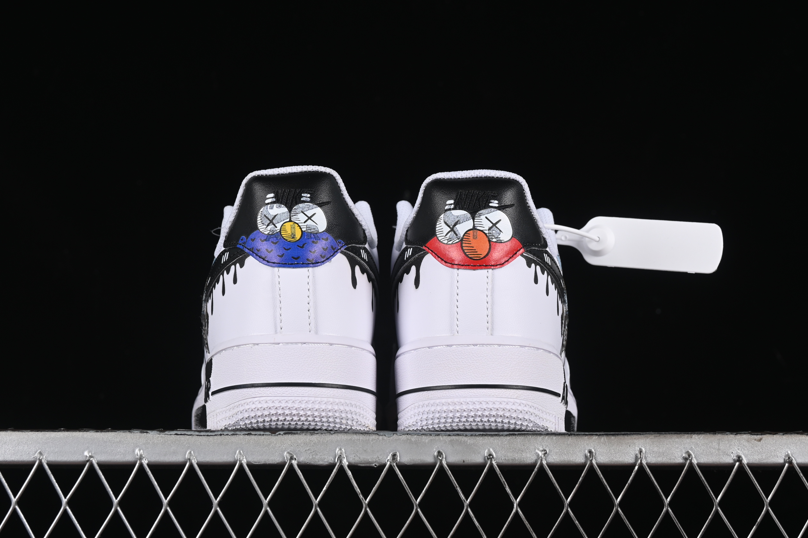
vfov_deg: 16.5
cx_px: 379
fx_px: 1863
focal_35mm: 83
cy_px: 248
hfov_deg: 24.5
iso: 160
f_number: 8
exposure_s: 1/100
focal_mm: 50
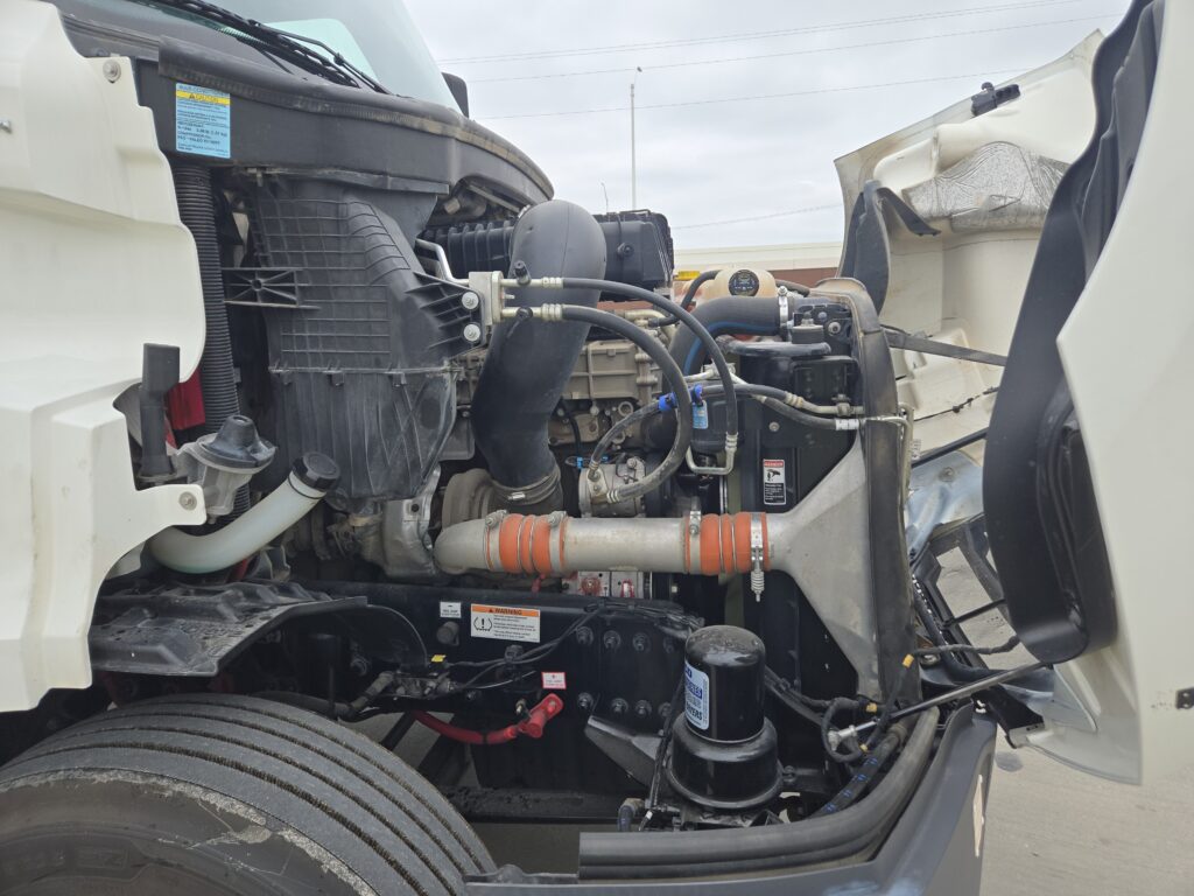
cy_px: 448
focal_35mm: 23
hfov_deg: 73.9
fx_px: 793
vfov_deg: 58.9
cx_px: 597
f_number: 1.8
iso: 25
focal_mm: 5.4
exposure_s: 1/1212
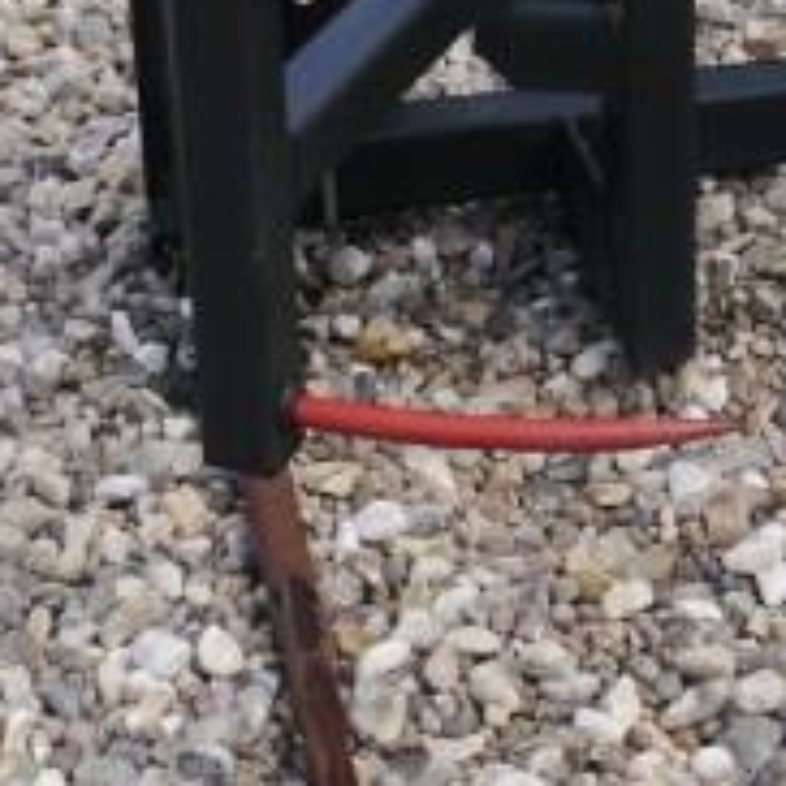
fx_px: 3571
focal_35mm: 139
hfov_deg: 12.5
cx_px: 721
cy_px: -302
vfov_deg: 12.1
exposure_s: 1/320
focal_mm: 14
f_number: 6.3
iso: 160
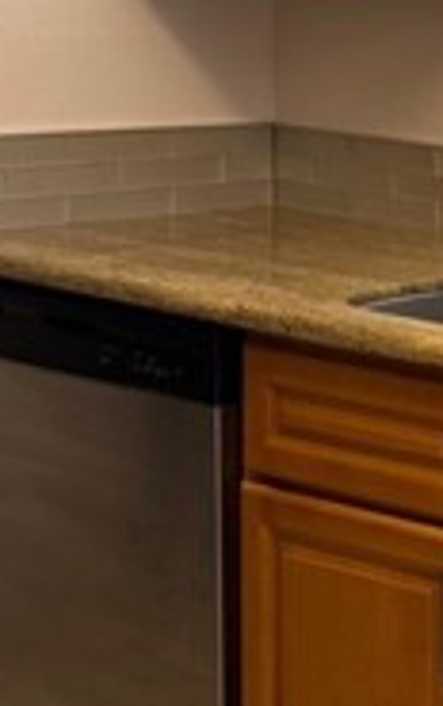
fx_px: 1696
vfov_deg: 23.5
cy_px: 275
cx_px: 1043
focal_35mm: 88
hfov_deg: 12.1
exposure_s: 1/120
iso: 160
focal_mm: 6.76
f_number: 1.78
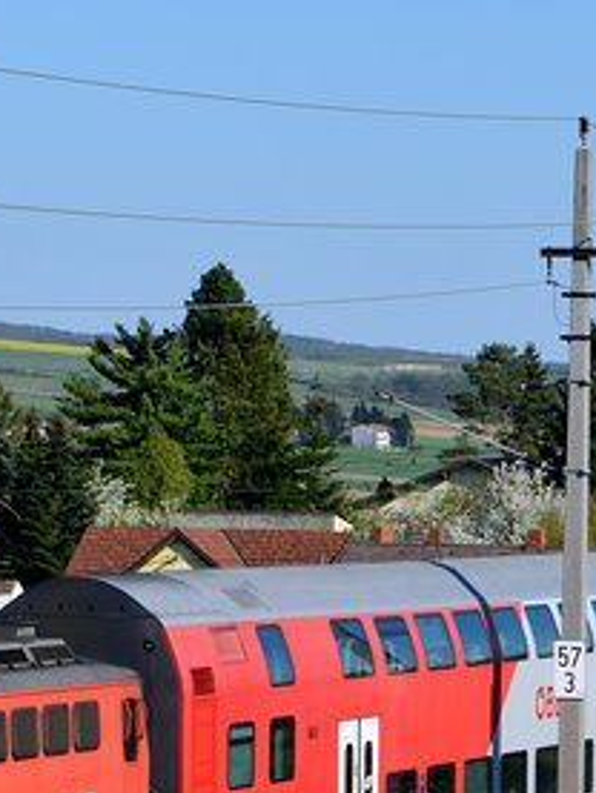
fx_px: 5345
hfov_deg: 6.4
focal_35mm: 233
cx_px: 350
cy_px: 730
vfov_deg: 8.5
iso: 250
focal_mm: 56
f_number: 6.3
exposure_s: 1/1600
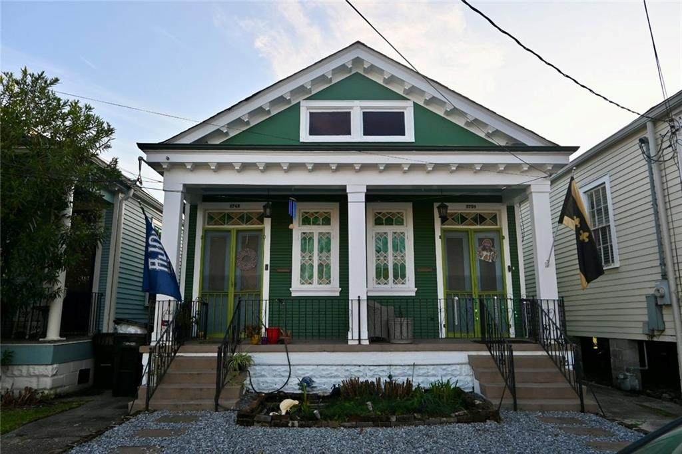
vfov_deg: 53.1
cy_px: 227
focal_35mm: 24
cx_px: 341
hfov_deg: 73.8
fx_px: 454
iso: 100
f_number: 5.6
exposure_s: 1/250
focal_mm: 16
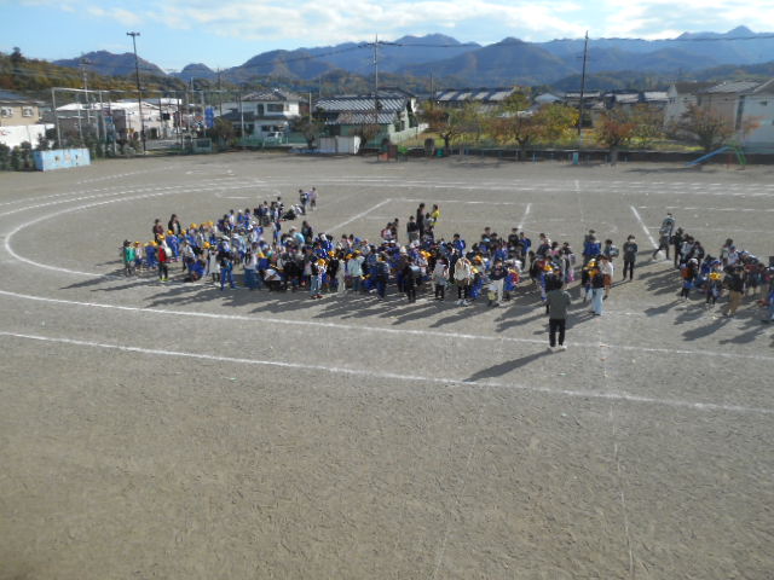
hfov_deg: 61.7
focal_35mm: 29
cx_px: 387
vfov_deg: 48.2
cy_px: 290
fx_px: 648
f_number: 4
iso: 80
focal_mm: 5.2
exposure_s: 1/640
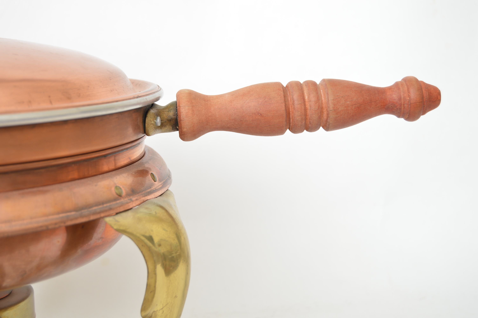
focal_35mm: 60
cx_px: 239
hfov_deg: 33.4
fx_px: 796
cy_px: 159
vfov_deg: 22.6
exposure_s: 1/160
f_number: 5
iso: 200
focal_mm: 40
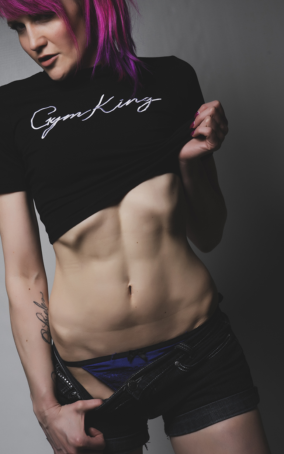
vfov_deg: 22.1
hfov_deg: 13.9
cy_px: 189
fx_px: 1164
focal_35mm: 94
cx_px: 114
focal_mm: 71
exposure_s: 1/200
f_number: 14
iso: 200
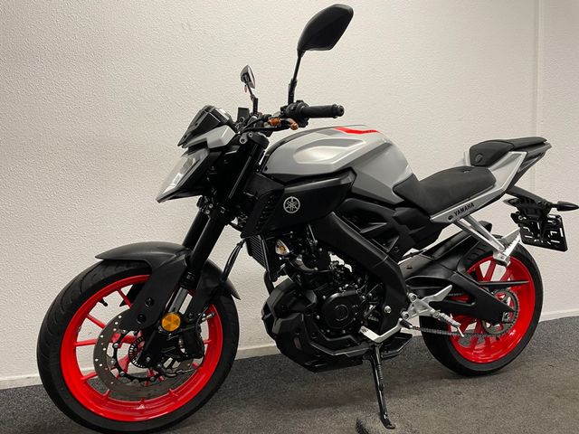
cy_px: 217
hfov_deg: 67.3
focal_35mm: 26
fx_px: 435
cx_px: 290
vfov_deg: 53.1
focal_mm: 4.2
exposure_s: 1/50
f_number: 1.6
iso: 80
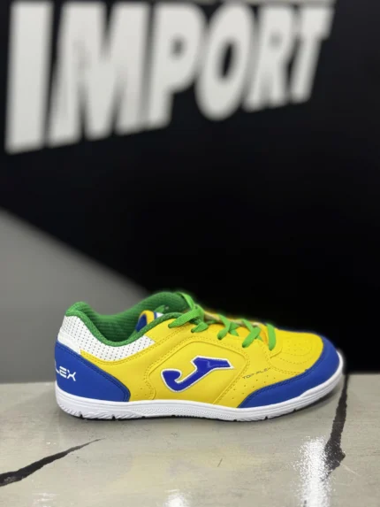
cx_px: 190
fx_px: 702
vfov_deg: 39.6
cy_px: 254
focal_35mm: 48
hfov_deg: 30.3
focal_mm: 6.76
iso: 200
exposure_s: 1/60
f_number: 1.78
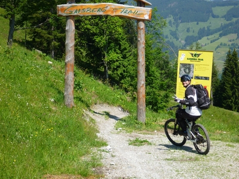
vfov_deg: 18.4
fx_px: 552
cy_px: 90
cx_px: 120
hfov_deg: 24.4
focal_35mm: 80
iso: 100
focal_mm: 14.3
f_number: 5.6
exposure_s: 1/250
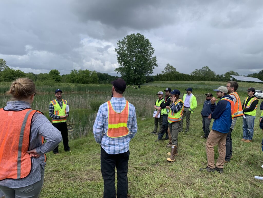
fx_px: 198
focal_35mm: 26
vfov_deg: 53.1
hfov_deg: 67.3
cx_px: 132
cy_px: 99
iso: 25
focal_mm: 4.25
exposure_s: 1/1916
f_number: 1.8
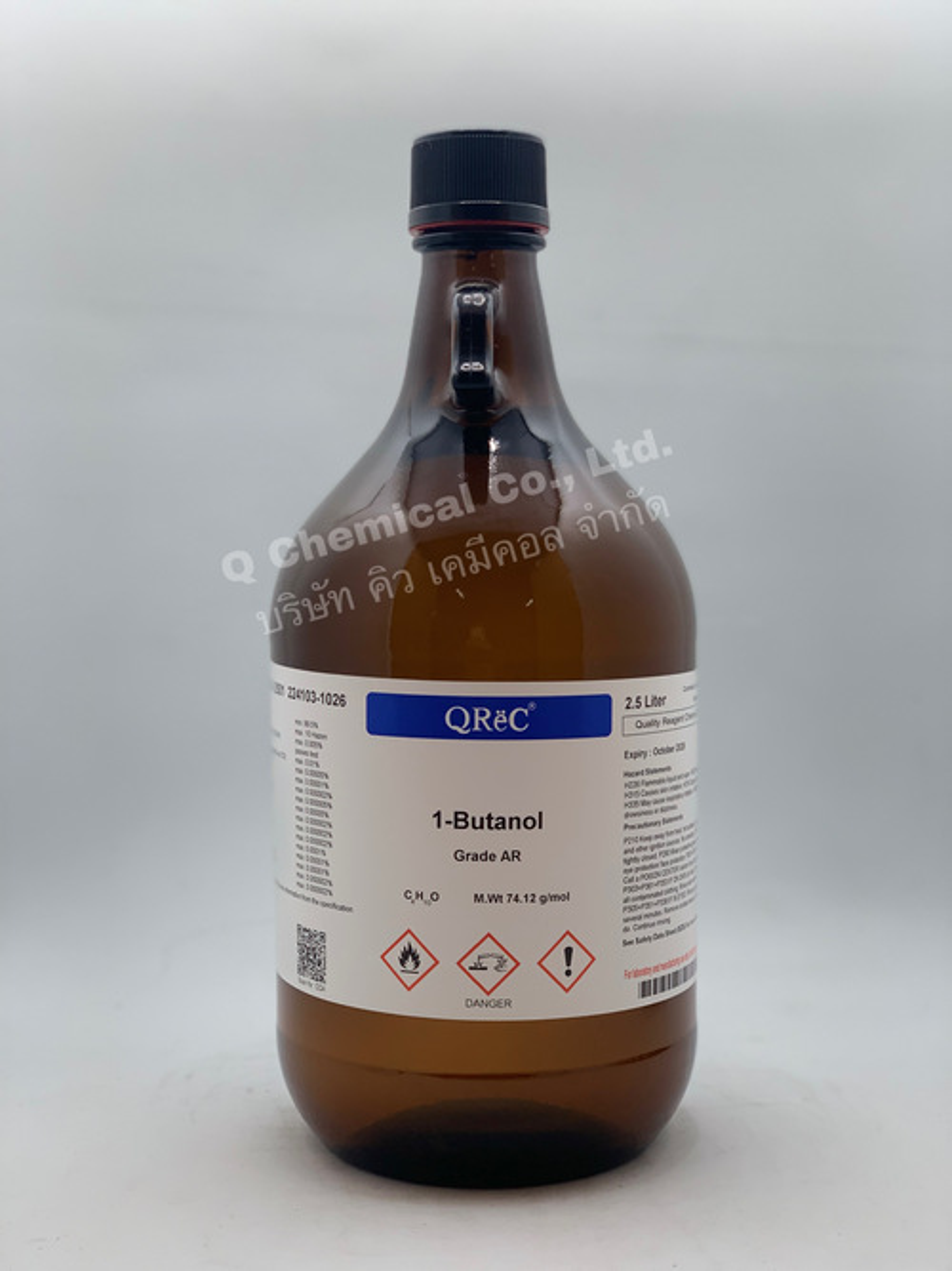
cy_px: 636
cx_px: 476
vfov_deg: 36.8
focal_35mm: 52
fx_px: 1907
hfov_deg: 28.0
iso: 32
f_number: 2.4
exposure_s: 1/122
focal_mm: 6
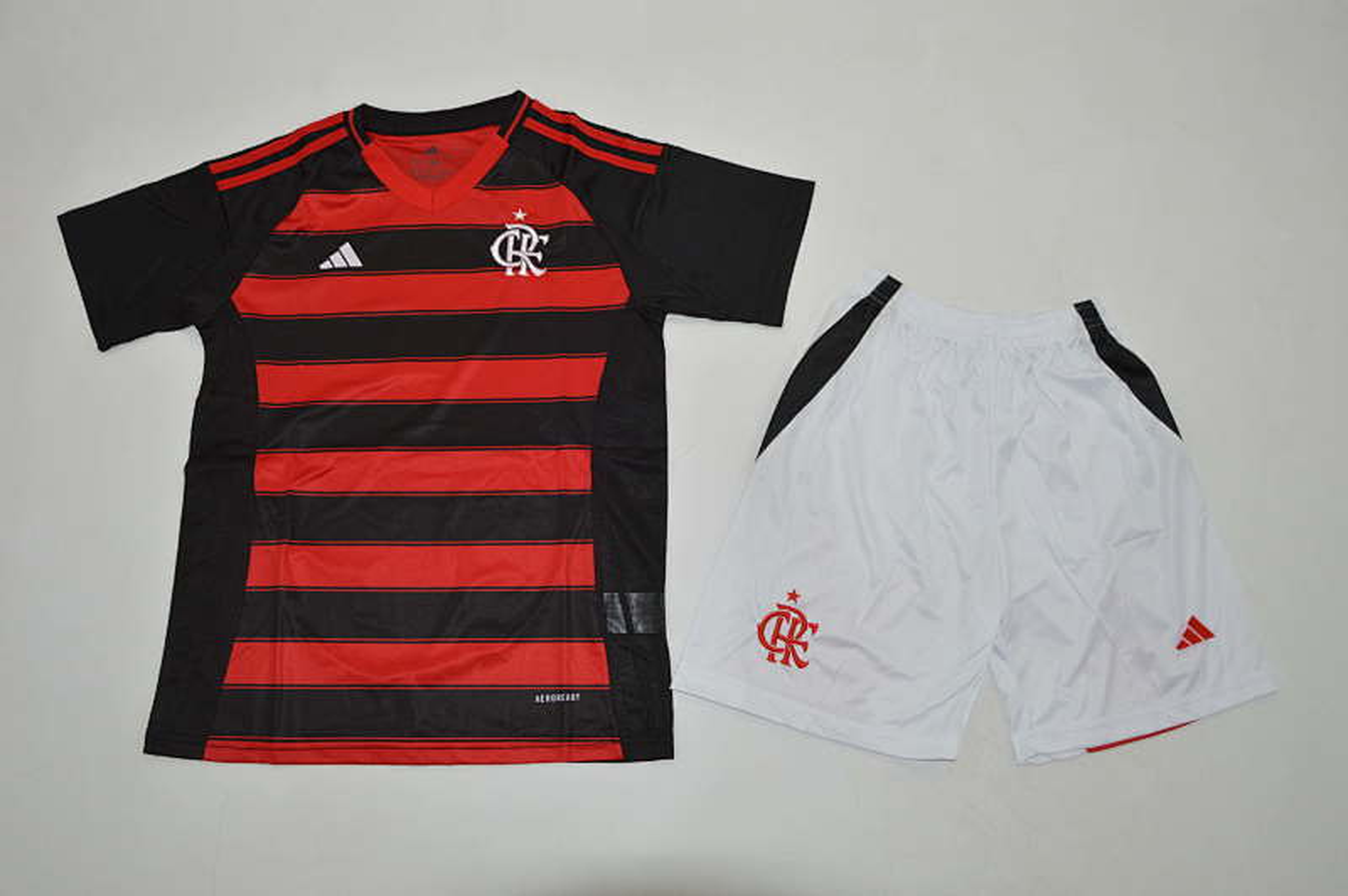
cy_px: 448
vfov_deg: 47.9
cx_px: 674
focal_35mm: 27
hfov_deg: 67.4
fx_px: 1010
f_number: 11
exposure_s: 1/200
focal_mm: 18
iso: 400
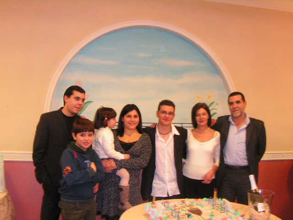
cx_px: 146
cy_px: 110
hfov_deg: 51.4
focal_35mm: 36
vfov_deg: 39.7
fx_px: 305
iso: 200
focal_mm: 6
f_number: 3.2
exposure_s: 1/10
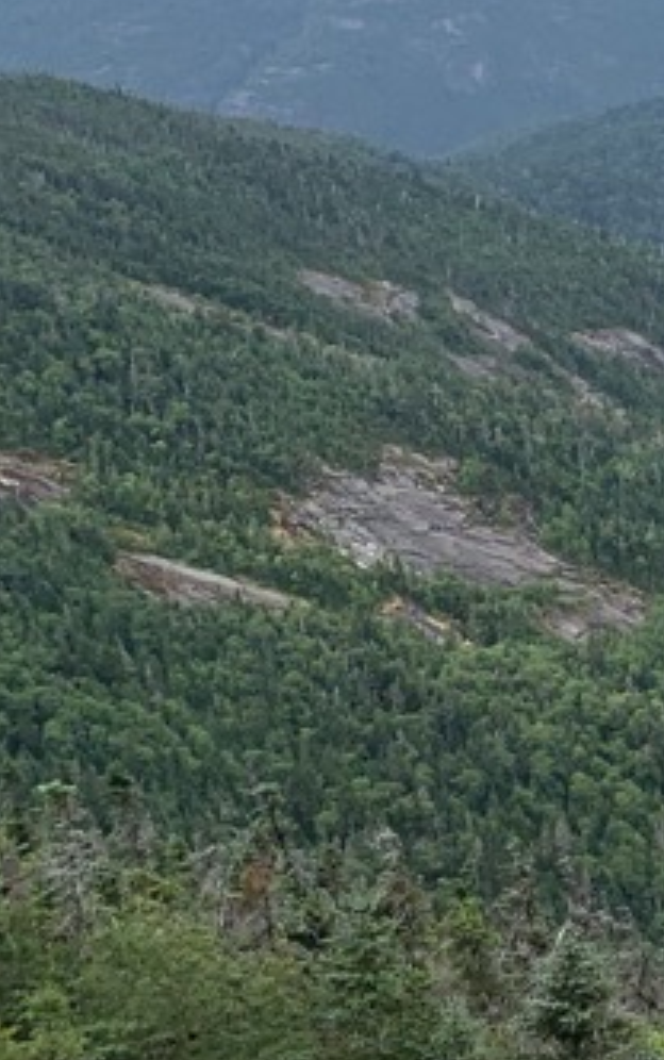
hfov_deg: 12.3
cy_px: 26
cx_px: 1574
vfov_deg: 23.4
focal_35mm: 85
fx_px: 2457
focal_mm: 4.25
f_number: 1.8
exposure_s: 1/1689
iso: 25
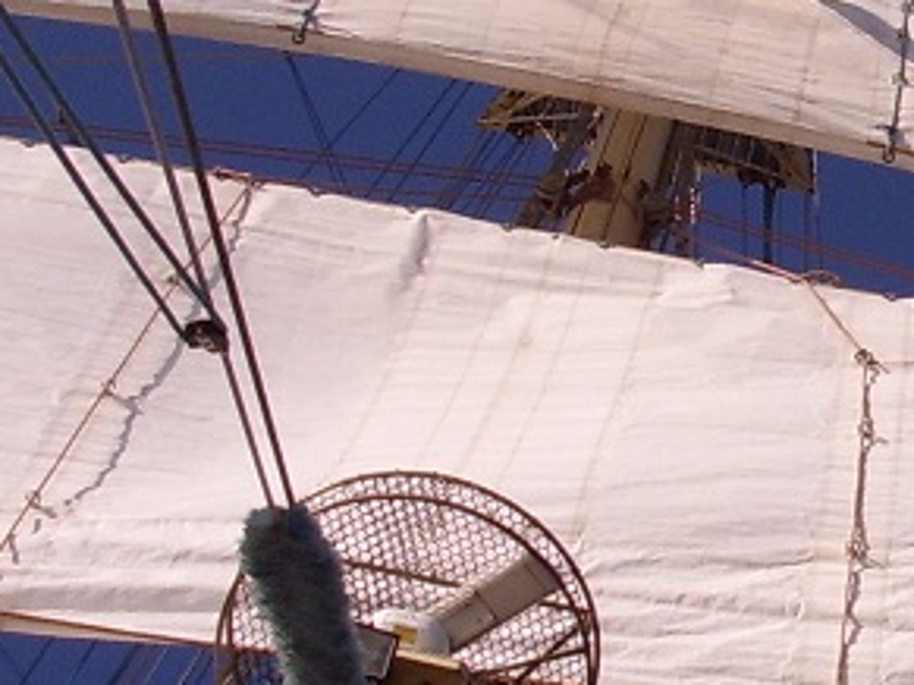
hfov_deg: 18.4
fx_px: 2718
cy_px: 262
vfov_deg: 14.3
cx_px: 978
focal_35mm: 103
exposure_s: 1/1542
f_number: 4.1
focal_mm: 5.8
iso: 71
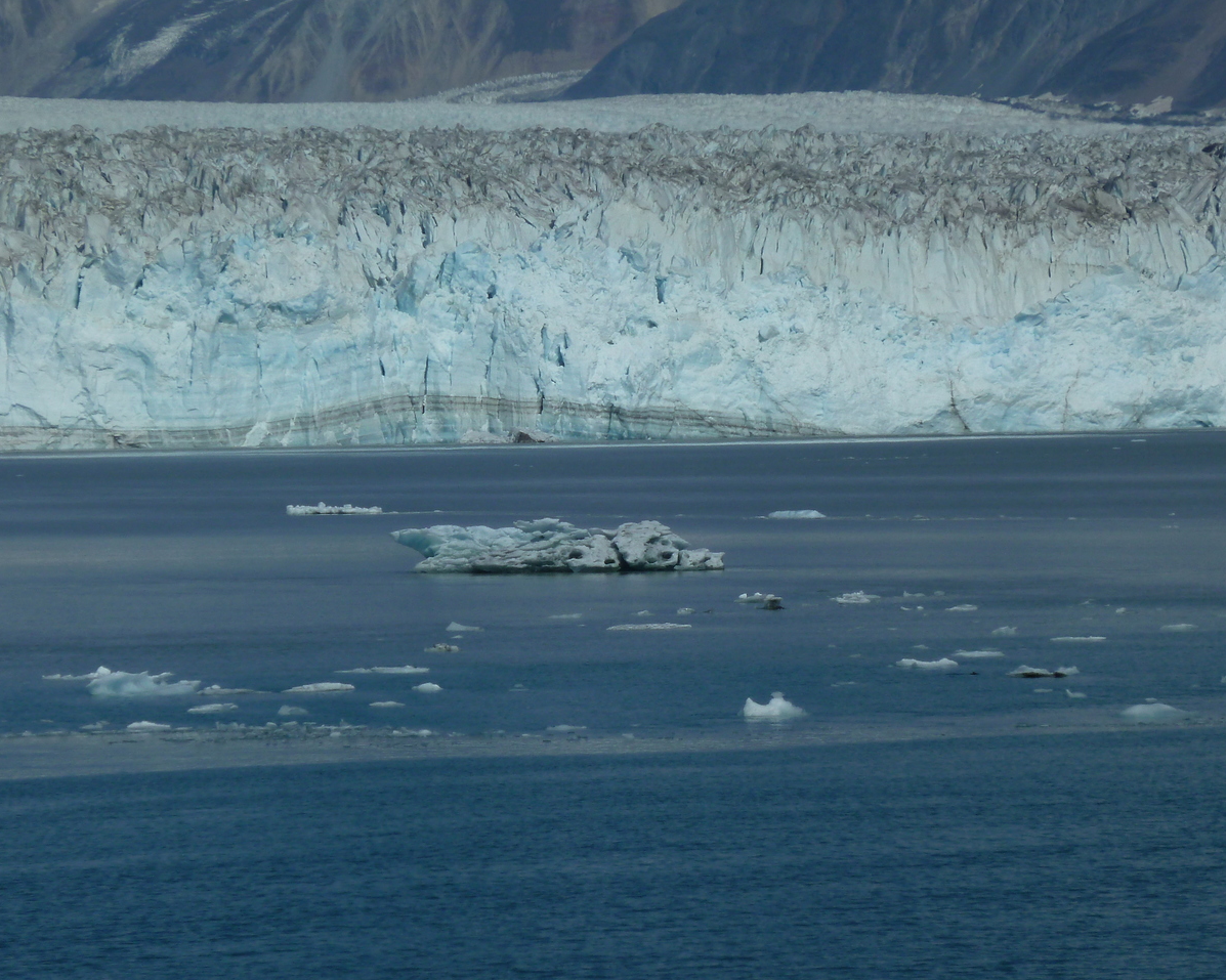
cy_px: 489
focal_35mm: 261
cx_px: 584
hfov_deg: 7.4
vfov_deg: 5.9
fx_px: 9468
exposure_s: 1/1000
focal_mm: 36
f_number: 5.9
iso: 80
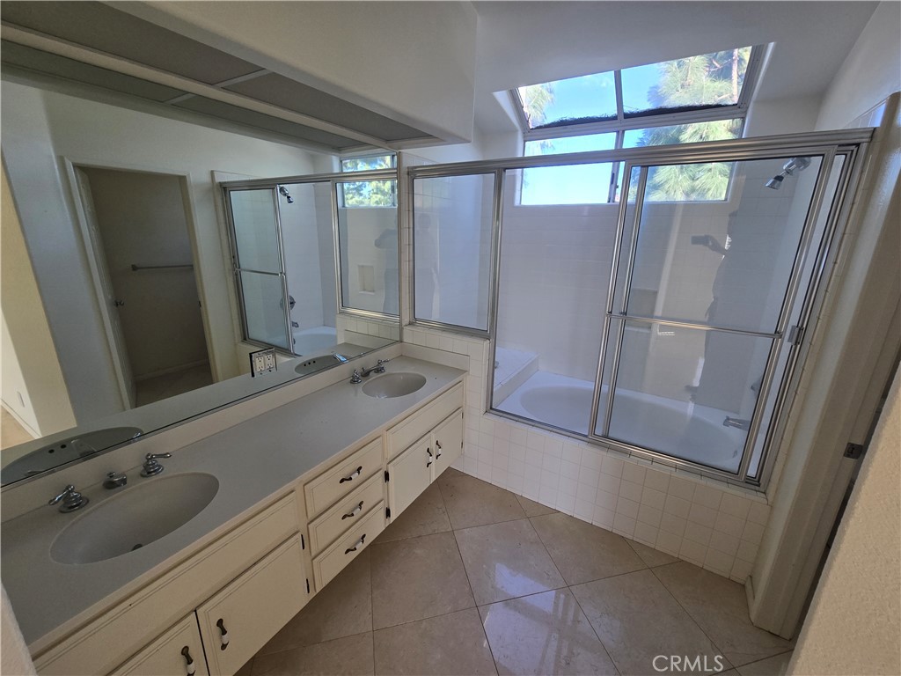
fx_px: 338
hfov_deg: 106.2
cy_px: 338
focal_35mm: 13
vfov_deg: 89.9
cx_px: 450
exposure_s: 1/136
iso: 50
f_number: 2.2
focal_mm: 2.2
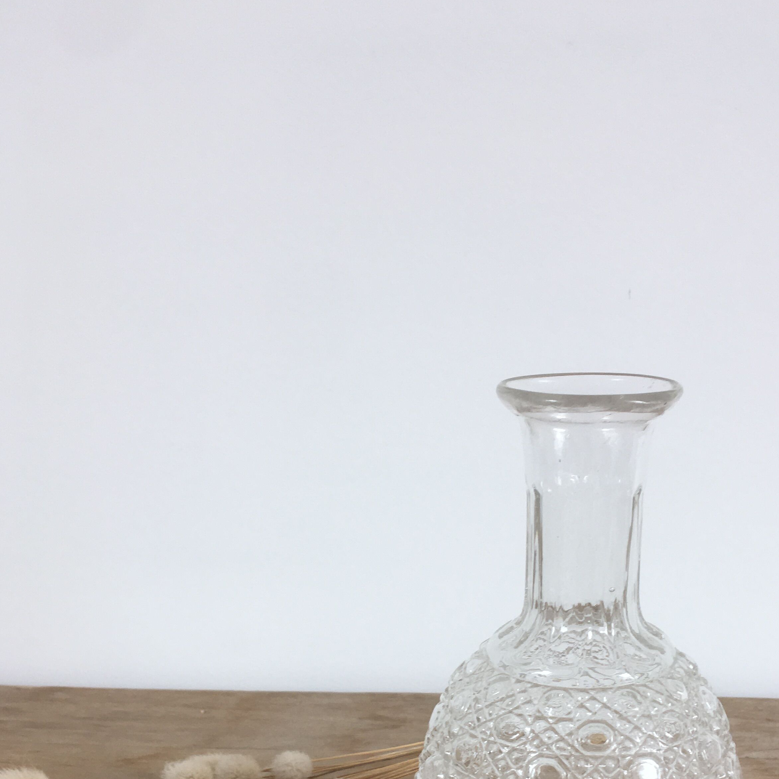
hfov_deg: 38.2
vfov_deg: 36.8
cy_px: 645
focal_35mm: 44
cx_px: 465
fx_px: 1120
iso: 32
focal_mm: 4.15
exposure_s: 1/50
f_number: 2.2
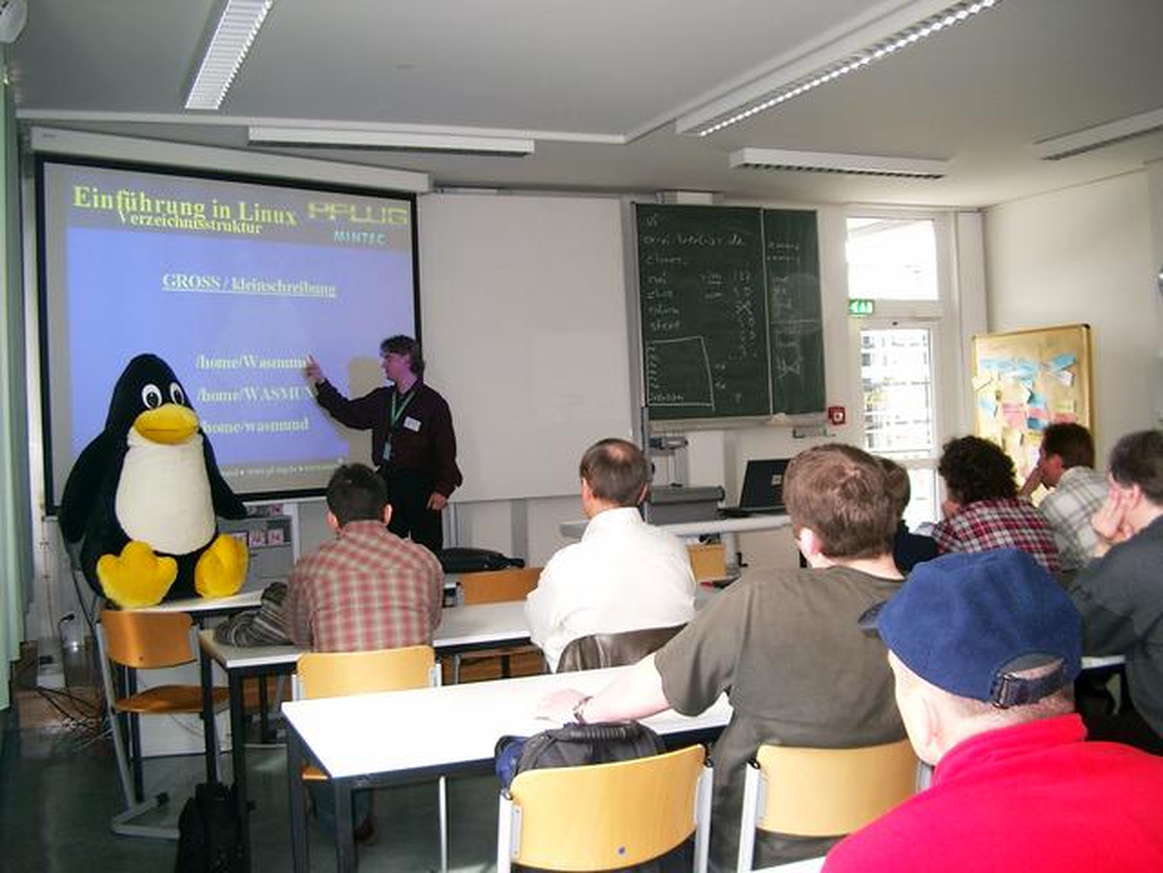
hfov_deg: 50.1
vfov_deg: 38.7
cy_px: 436
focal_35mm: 37
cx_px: 582
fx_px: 1243
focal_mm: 7.6
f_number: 2.6
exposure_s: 1/60
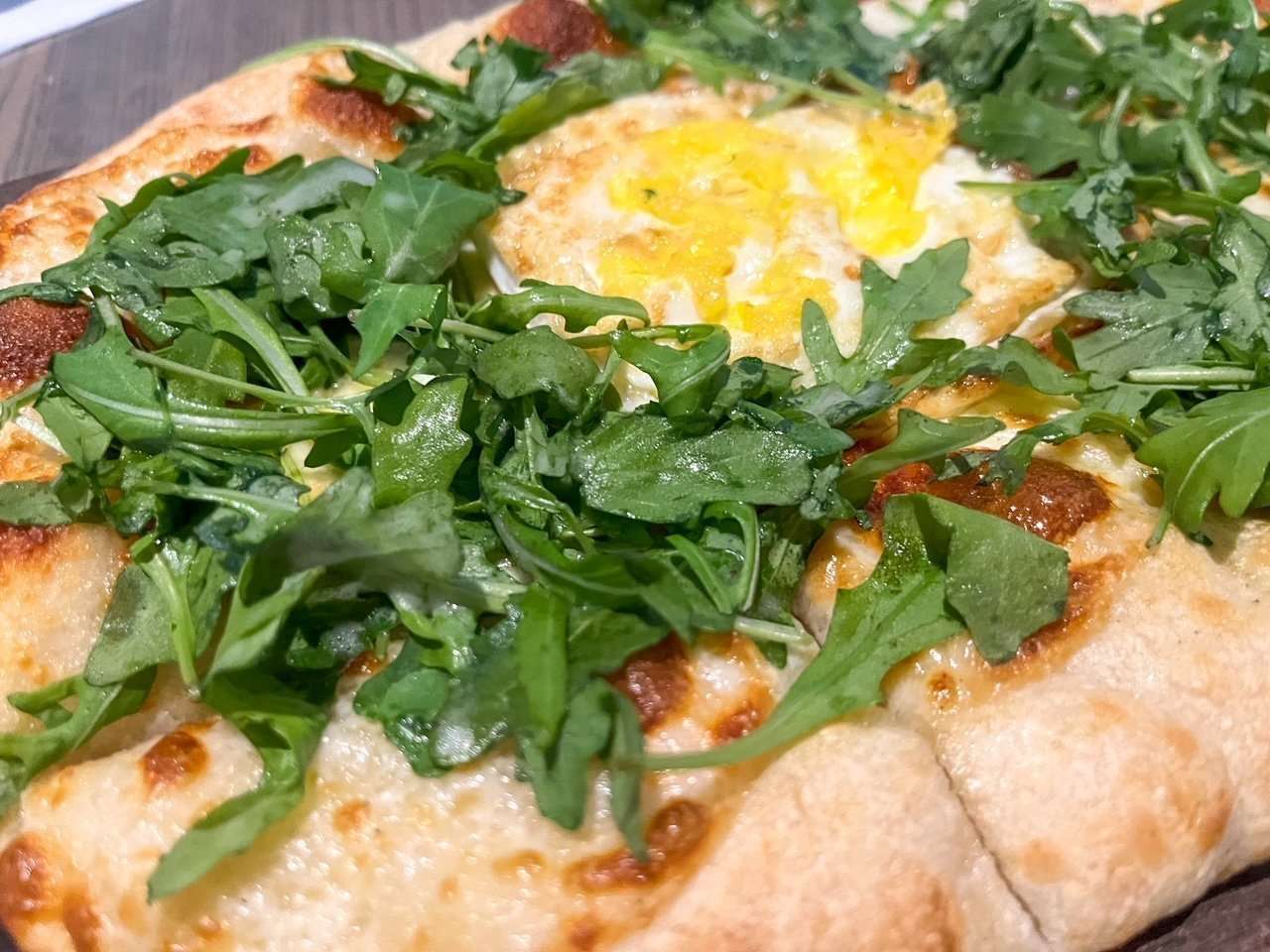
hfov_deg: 67.3
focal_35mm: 26
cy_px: 476
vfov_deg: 53.1
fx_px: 954
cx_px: 635
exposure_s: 1/60
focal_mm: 5.1
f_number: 1.6
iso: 500
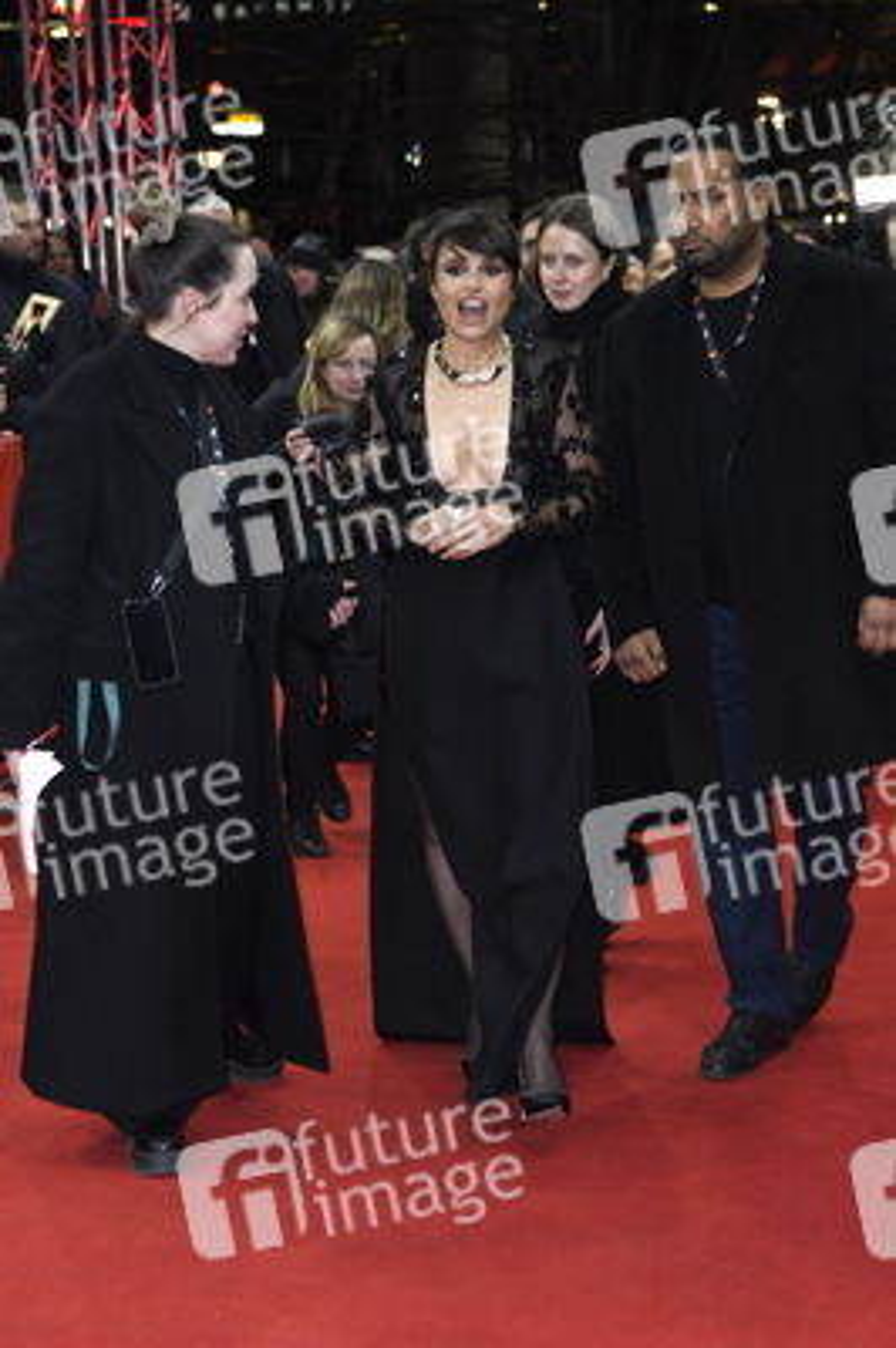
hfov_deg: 21.9
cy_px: 674
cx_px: 448
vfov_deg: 32.4
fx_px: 2319
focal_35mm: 62
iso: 800
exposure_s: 1/160
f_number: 5
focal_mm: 62
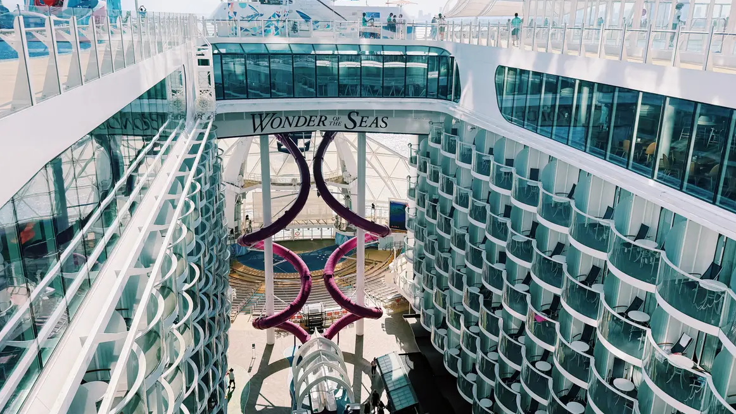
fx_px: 527
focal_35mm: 27
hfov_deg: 69.9
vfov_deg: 42.9
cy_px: 188
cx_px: 370
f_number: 1.78
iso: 100
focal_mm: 6.76
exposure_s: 1/7353
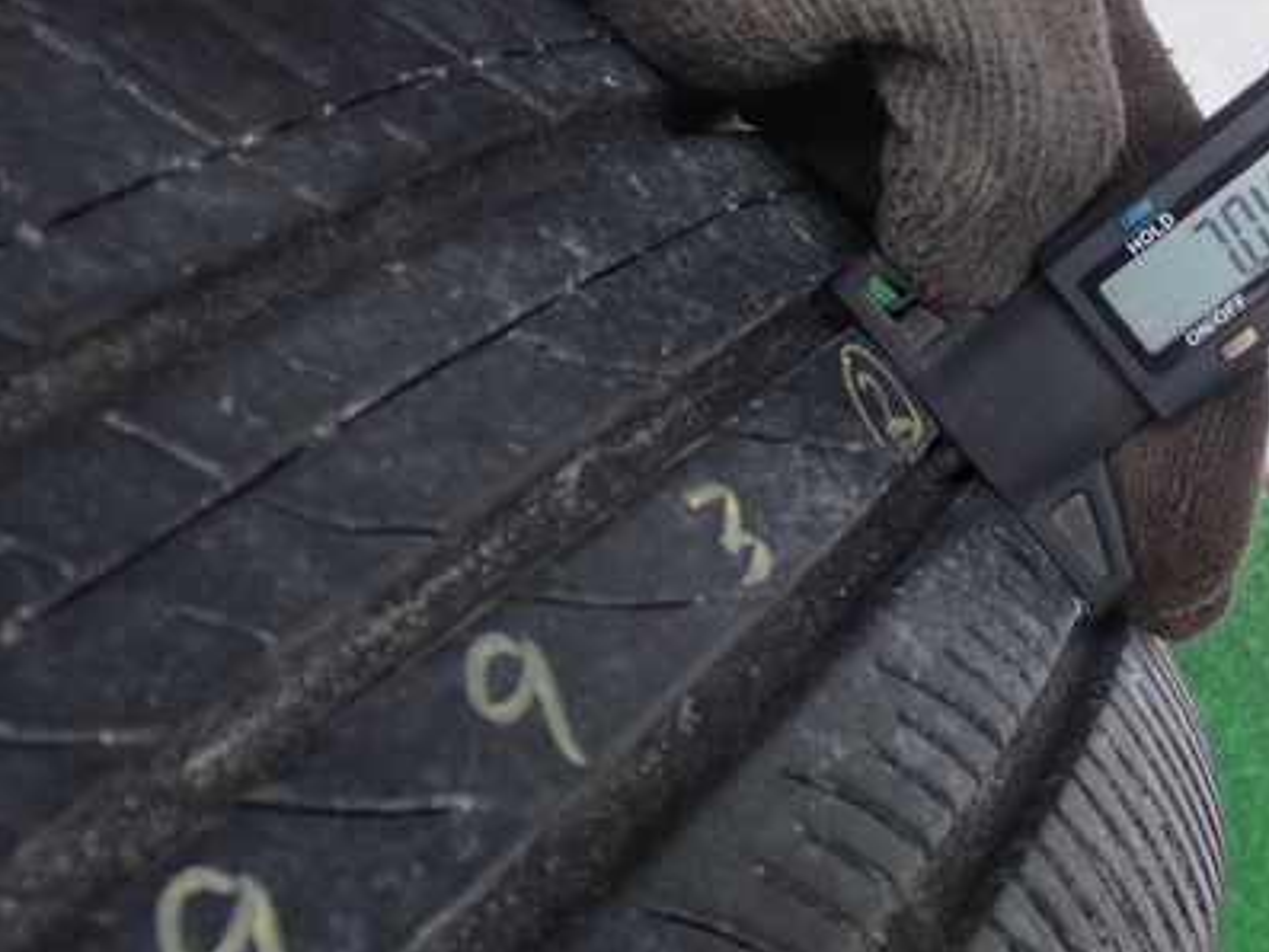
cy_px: 553
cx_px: 777
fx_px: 2274
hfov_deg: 31.1
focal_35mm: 62
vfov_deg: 23.6
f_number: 2.8
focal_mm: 7.31
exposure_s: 1/125
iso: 160
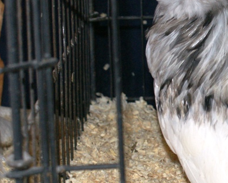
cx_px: 262
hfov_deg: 12.8
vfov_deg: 10.5
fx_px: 992
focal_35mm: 147
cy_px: 70
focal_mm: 40
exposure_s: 1/60
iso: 800
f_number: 5.6
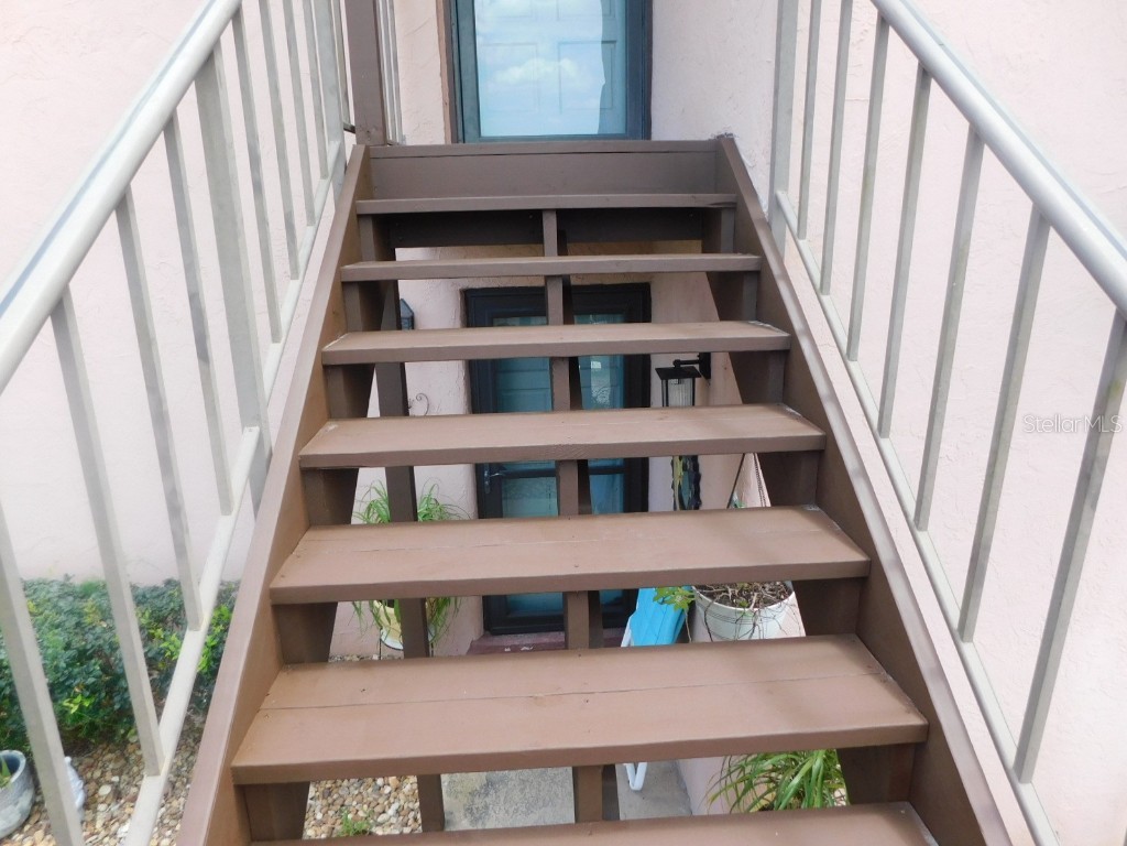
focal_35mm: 23
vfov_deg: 58.9
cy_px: 423
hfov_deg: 73.9
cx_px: 564
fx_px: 749
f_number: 3
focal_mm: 4
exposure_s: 1/320
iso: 125
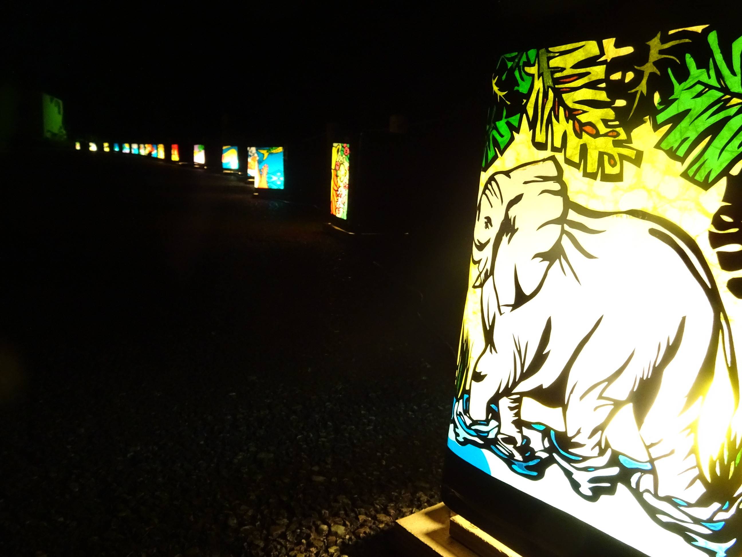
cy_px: 278
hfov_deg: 61.7
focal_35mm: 29
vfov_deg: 48.2
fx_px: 622
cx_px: 371
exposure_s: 1/30
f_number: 3.5
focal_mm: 4.9
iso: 800
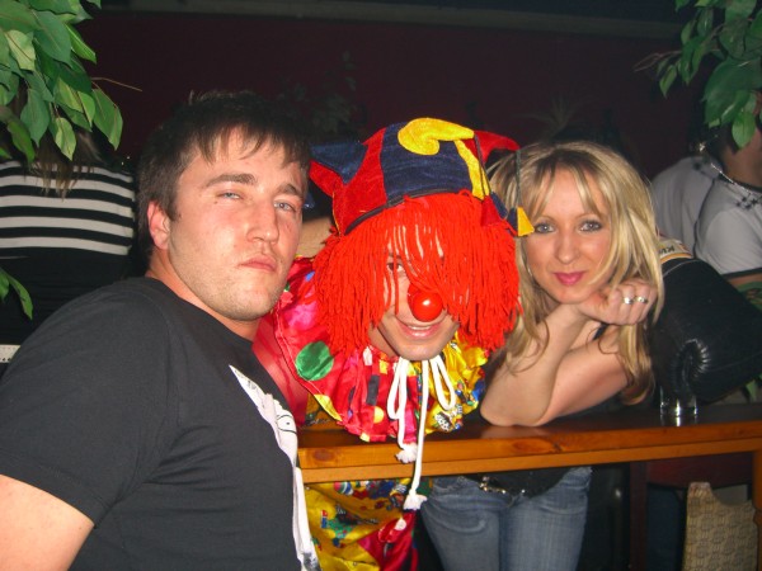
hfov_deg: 49.0
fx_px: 836
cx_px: 381
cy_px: 286
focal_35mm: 38
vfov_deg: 37.7
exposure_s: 1/60
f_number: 2.8
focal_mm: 7.9
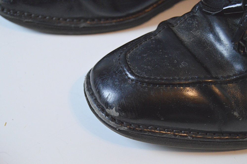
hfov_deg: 24.6
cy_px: 82
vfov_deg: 16.5
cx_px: 124
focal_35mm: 82
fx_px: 566
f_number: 5.6
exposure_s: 1/60
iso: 2800
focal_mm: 55
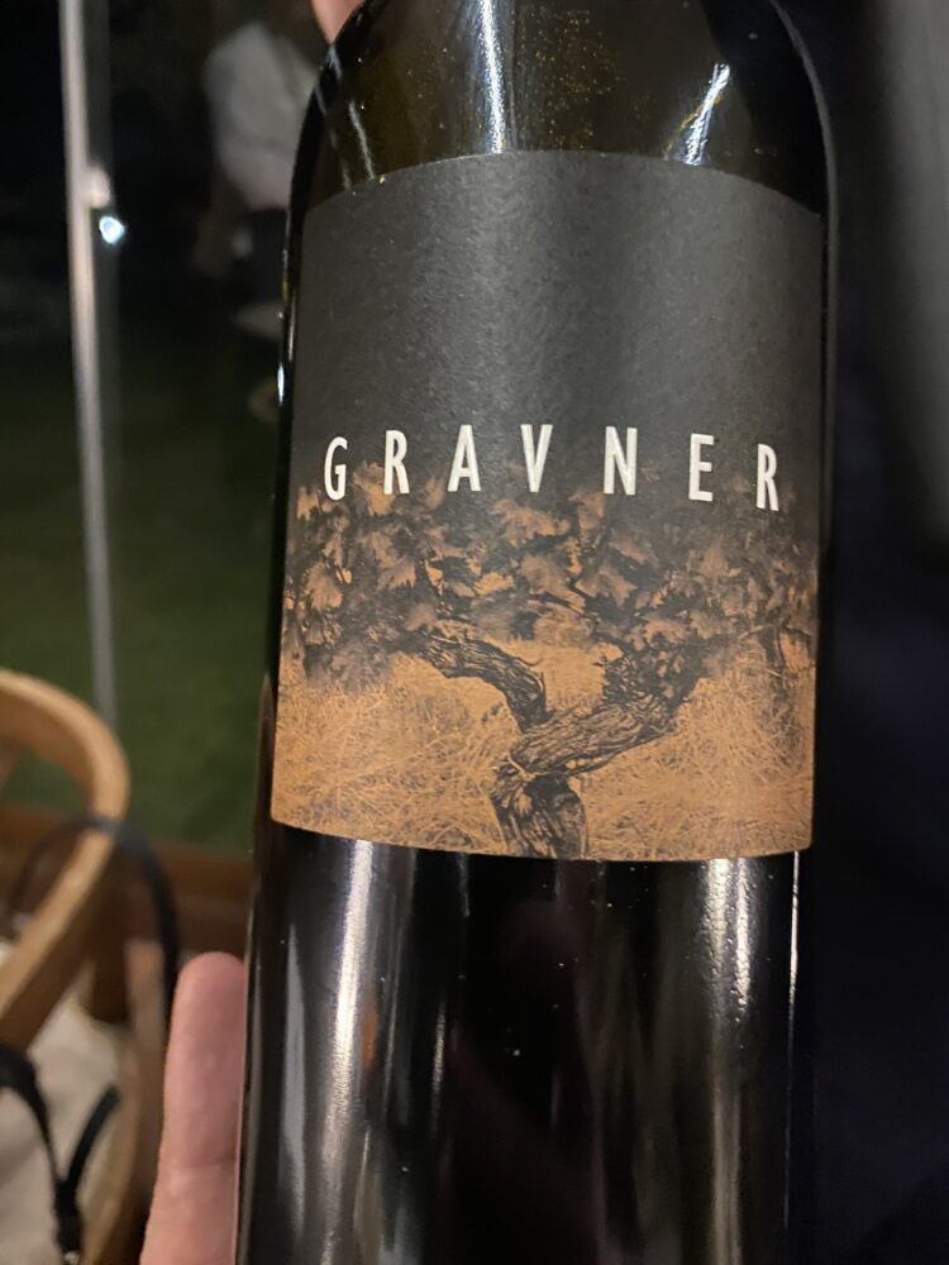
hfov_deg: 54.9
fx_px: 914
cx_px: 474
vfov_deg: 69.4
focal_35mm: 25
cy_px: 632
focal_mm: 4.25
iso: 1000
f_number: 1.8
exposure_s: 1/22
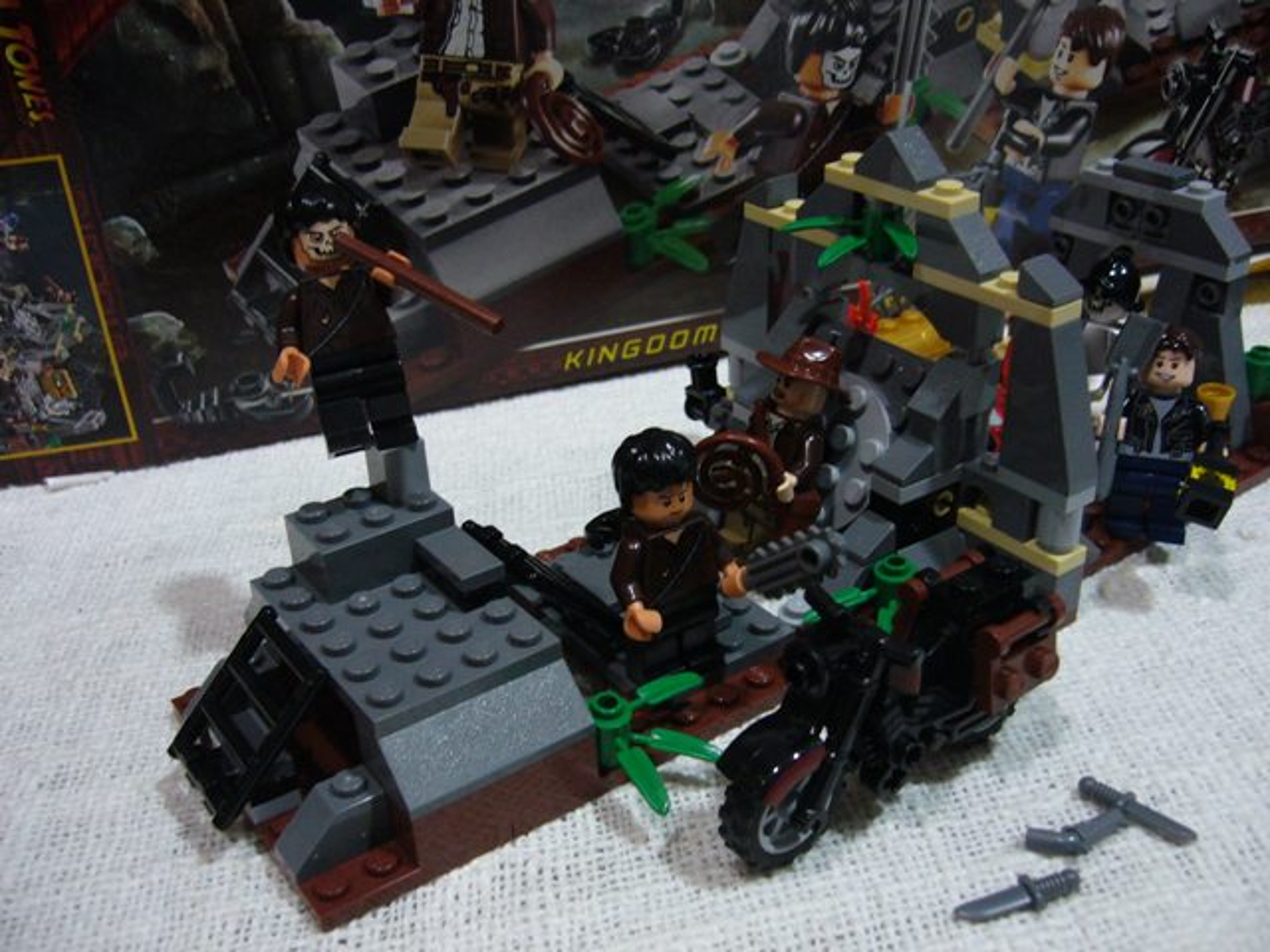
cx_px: 635
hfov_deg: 52.6
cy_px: 476
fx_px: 1284
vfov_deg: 40.7
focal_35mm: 35
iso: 200
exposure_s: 1/8
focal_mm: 5.8
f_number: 2.8
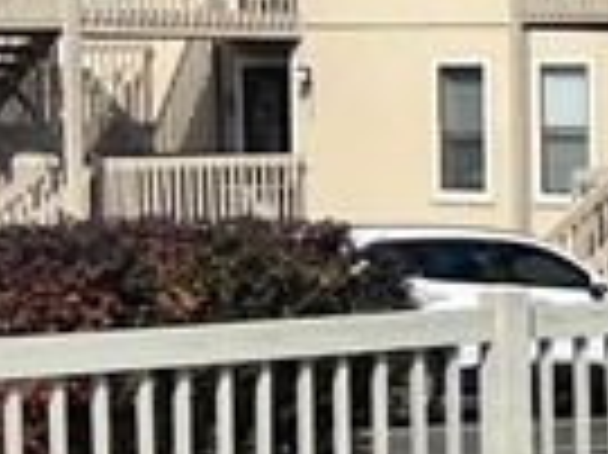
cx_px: 1689
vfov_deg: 7.5
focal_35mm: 197
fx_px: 3457
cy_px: 297
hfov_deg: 8.7
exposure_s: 1/5882
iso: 50
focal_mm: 5.7
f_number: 1.5
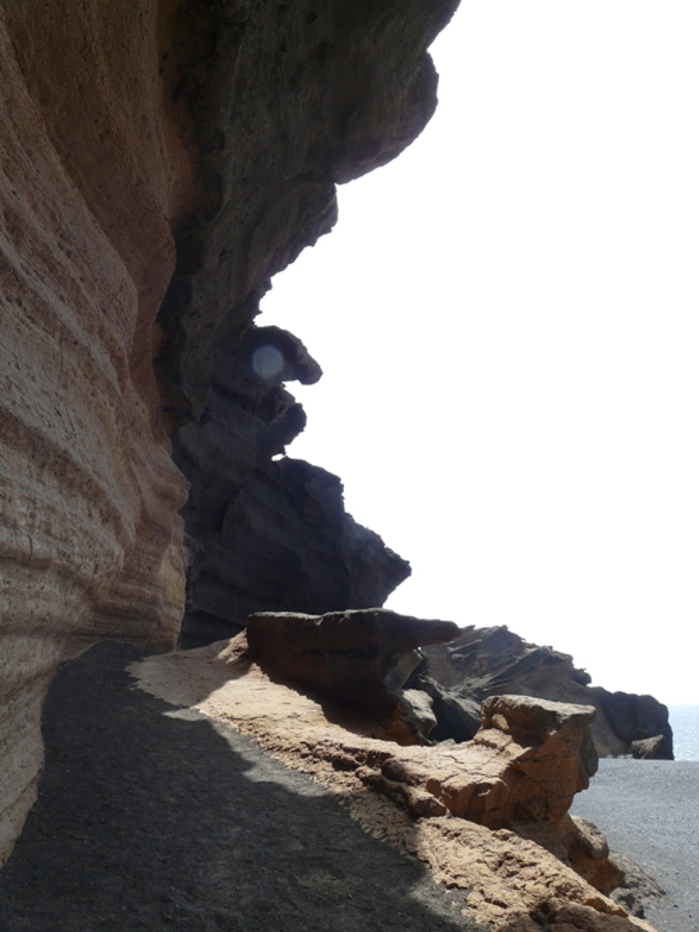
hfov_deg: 49.7
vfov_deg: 63.5
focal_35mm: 28
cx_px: 350
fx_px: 754
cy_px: 466
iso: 100
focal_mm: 4.6
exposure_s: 1/250
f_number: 5
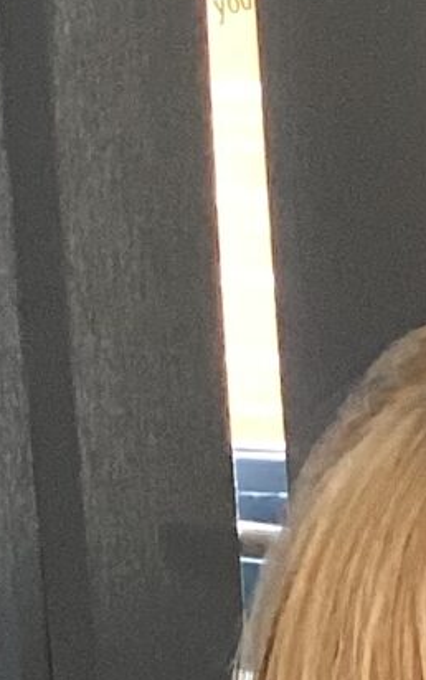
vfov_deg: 9.2
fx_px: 3784
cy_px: 1639
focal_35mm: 204
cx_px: 773
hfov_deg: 6.3
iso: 100
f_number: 2.4
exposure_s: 1/50
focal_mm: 3.3
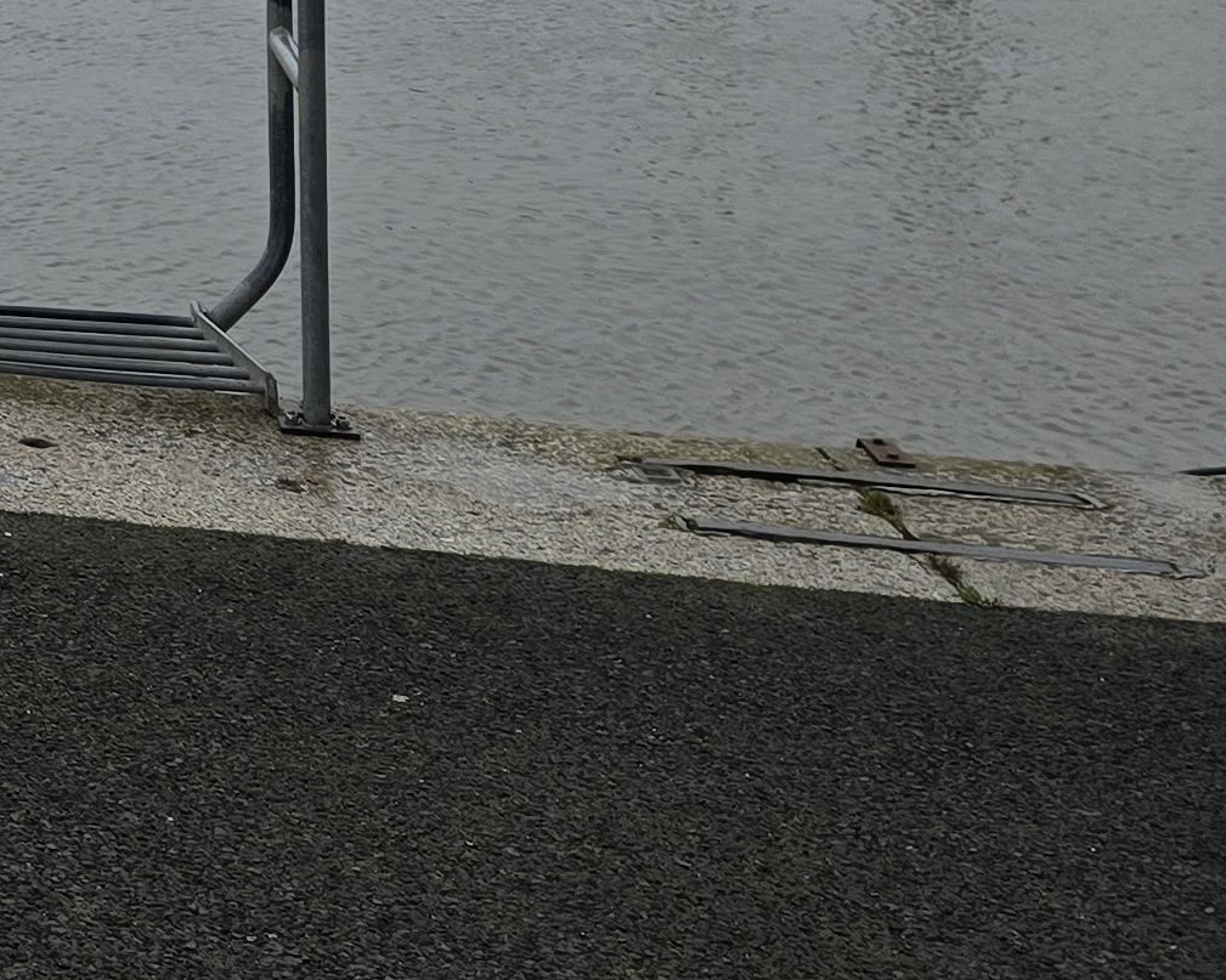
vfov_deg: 15.4
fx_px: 3229
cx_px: -1187
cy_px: -670
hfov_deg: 16.6
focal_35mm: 89
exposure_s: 1/659
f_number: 1.7
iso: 12
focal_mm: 6.3
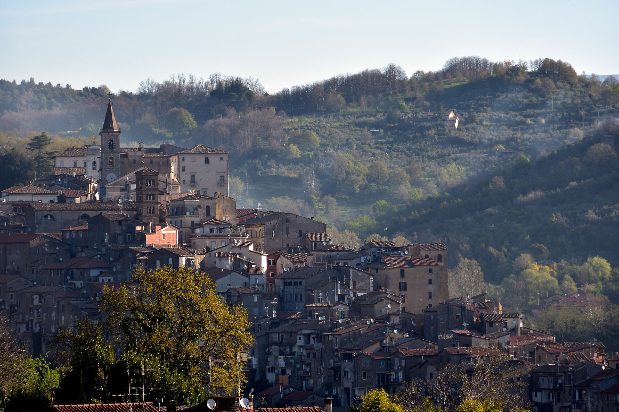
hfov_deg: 9.8
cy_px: 206
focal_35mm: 210
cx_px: 310
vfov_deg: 6.5
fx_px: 3611
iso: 200
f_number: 5.6
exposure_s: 1/500
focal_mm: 140
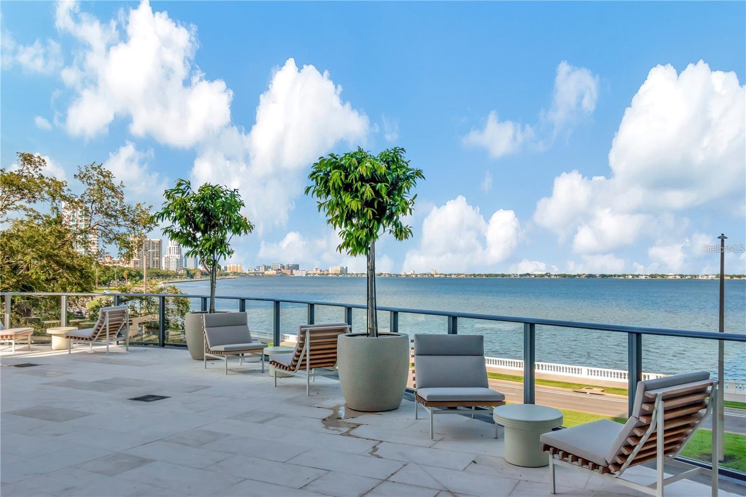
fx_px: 590
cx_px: 373
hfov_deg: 64.6
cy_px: 248
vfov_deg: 45.7
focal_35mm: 28
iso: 400
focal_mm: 19
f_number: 8
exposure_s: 1/2000
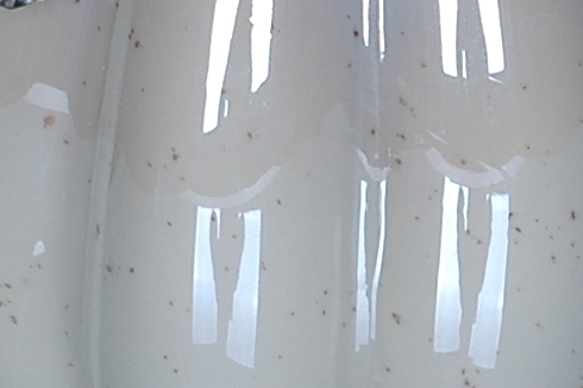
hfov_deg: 3.7
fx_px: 8933
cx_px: 408
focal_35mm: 552
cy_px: -314
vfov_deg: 2.5
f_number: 18
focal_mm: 60
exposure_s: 1/100
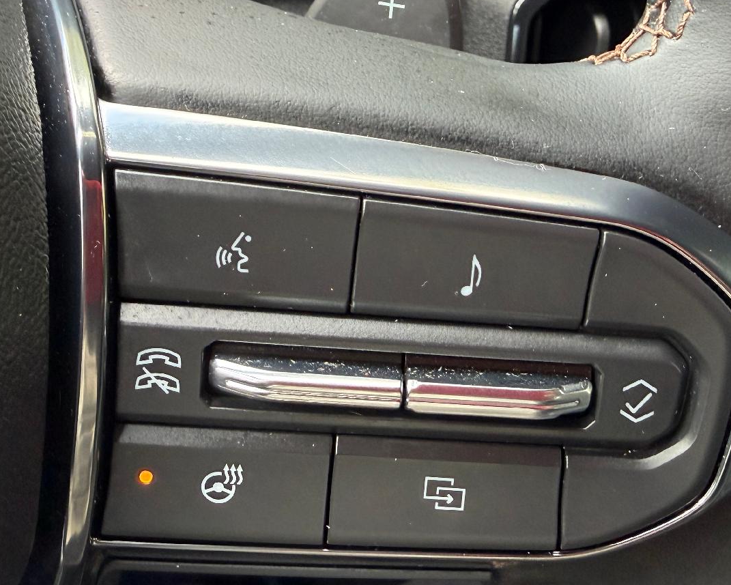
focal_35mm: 42
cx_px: 411
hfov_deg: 43.7
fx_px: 909
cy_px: 148
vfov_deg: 34.9
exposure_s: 1/68
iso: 320
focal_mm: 2.22
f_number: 2.2
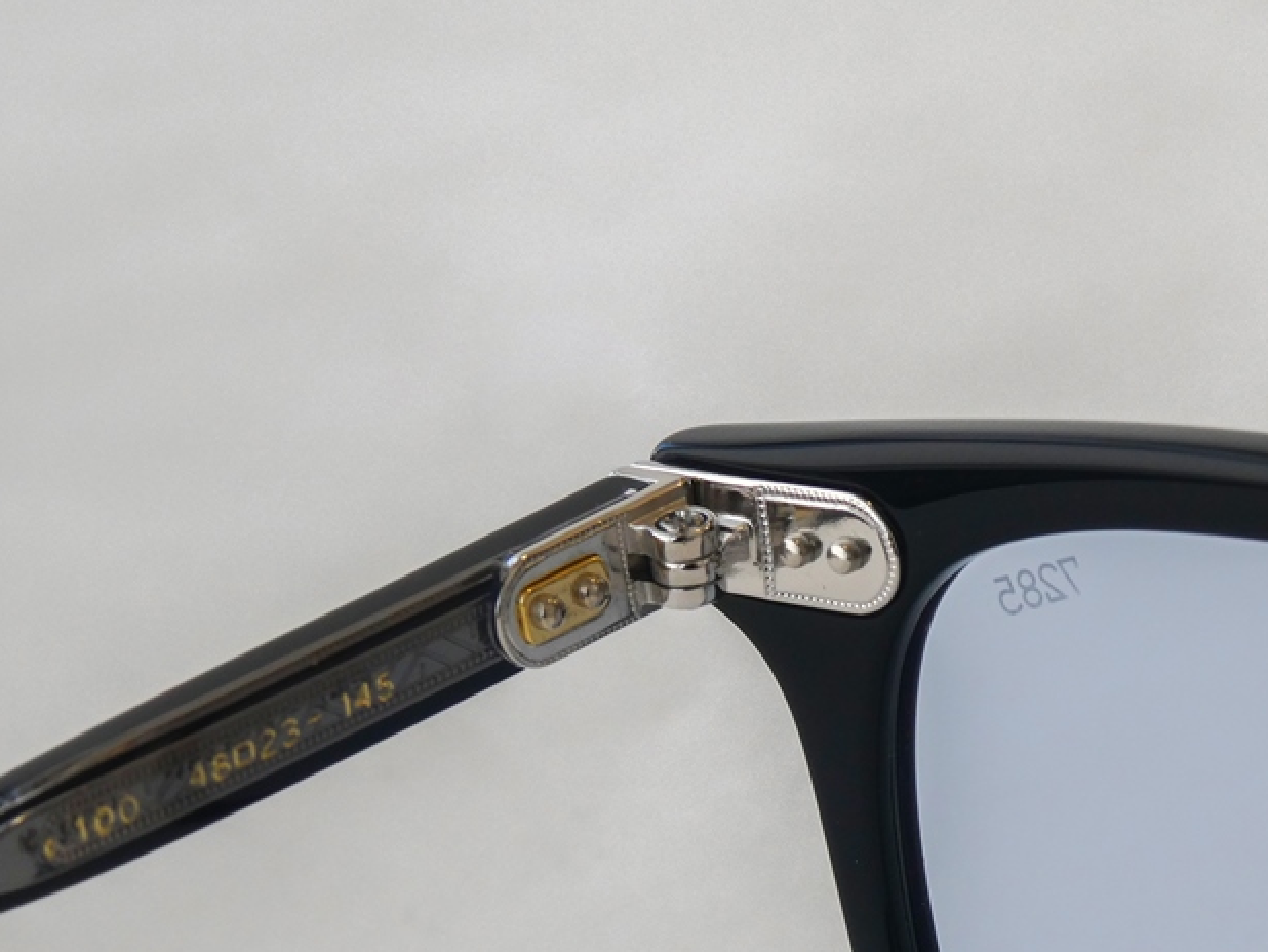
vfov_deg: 8.0
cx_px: 815
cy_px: 761
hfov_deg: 10.6
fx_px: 6816
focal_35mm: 186
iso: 80
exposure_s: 1/100
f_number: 5.1
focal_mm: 20.6
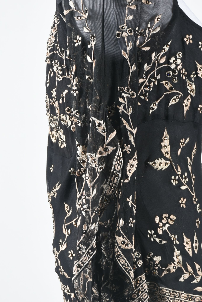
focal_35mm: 154
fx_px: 1293
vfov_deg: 13.3
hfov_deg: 8.9
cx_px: 129
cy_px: 148
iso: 200
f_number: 9
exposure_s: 1/125
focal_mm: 70
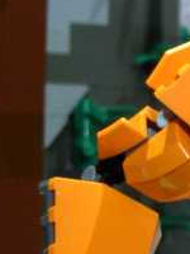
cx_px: 377
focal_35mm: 369
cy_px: -28
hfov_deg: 4.0
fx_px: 2700
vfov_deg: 5.4
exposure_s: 1/5.3
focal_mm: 14.9
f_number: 3.7
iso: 50
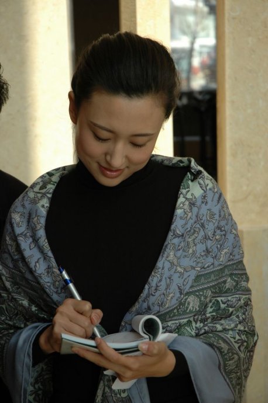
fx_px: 1042
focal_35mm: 93
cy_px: 202
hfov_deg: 14.7
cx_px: 134
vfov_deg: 21.9
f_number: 4.8
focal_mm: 62
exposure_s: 1/180
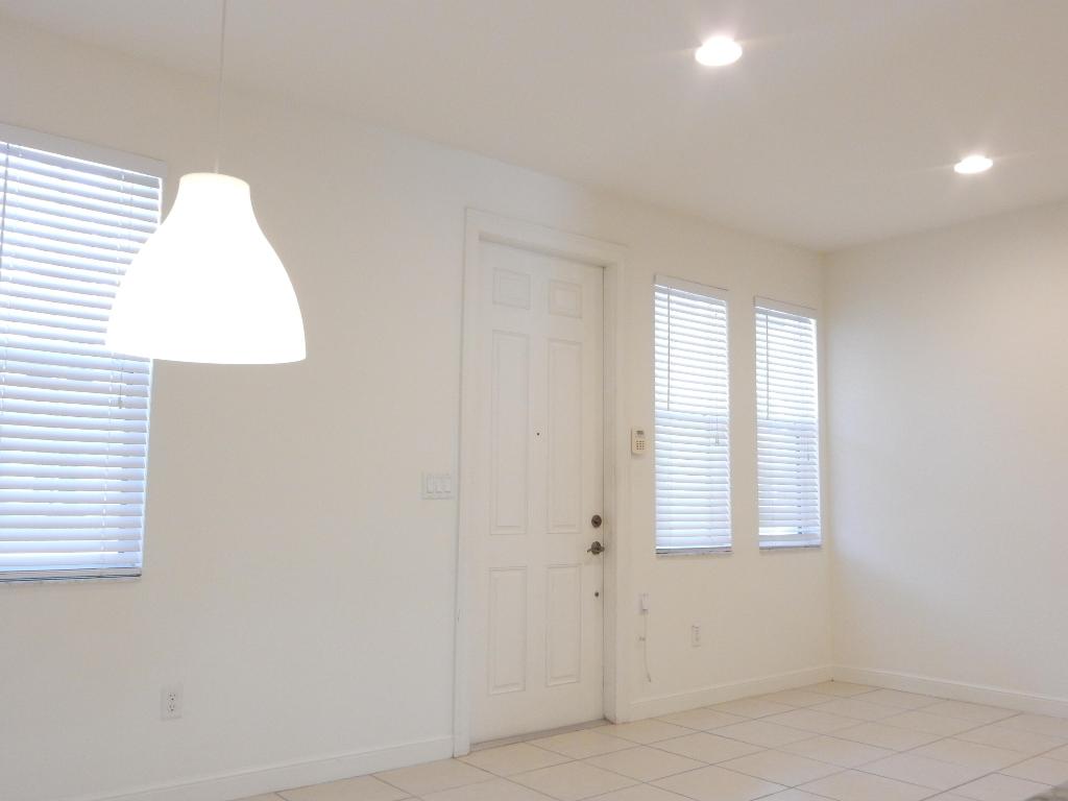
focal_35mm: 30
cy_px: 400
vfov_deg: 46.8
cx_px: 534
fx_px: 926
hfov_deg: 60.0
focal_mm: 5.4
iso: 400
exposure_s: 1/25
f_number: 4.5
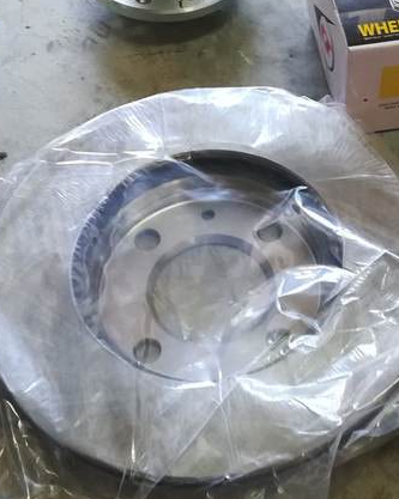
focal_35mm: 65
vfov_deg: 29.0
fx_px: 961
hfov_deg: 23.2
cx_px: 315
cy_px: 179
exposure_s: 1/33.3
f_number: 2.2
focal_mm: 3.83
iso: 125
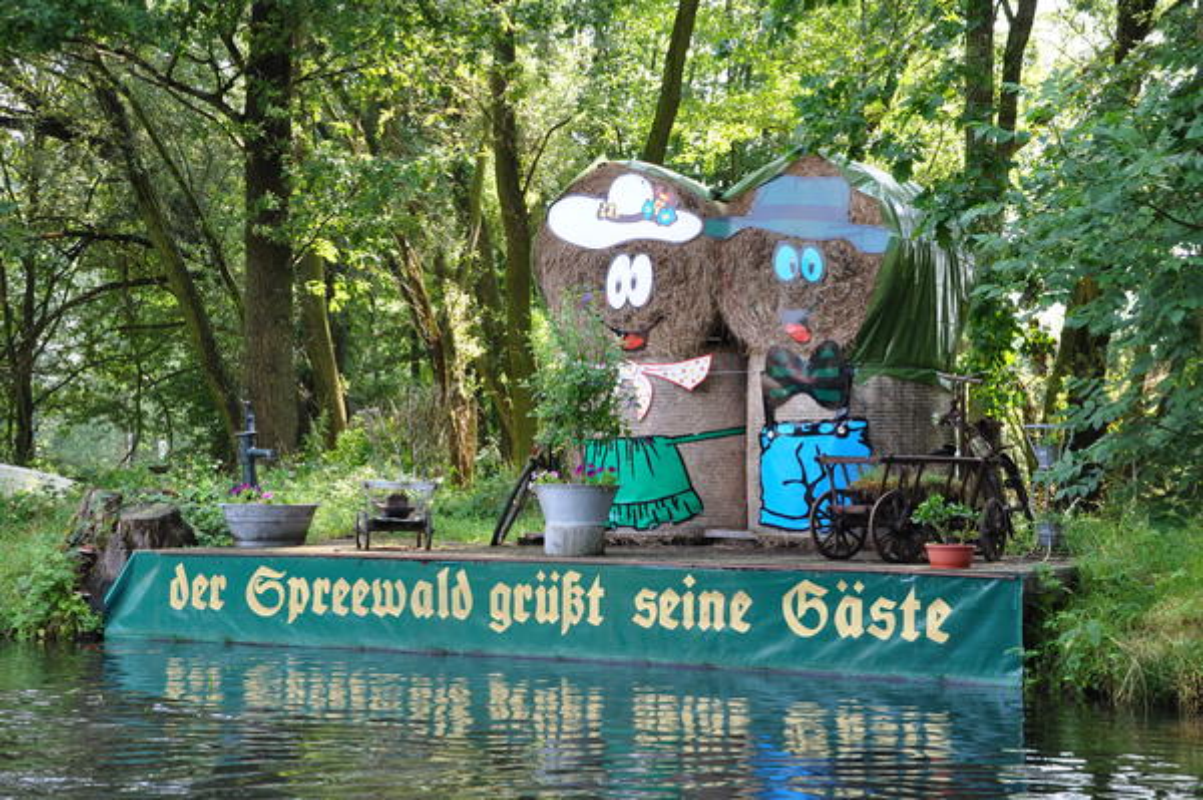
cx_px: 602
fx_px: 2103
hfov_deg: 31.9
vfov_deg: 21.5
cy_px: 400
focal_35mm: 63
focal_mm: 42
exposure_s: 1/60
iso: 280
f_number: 8
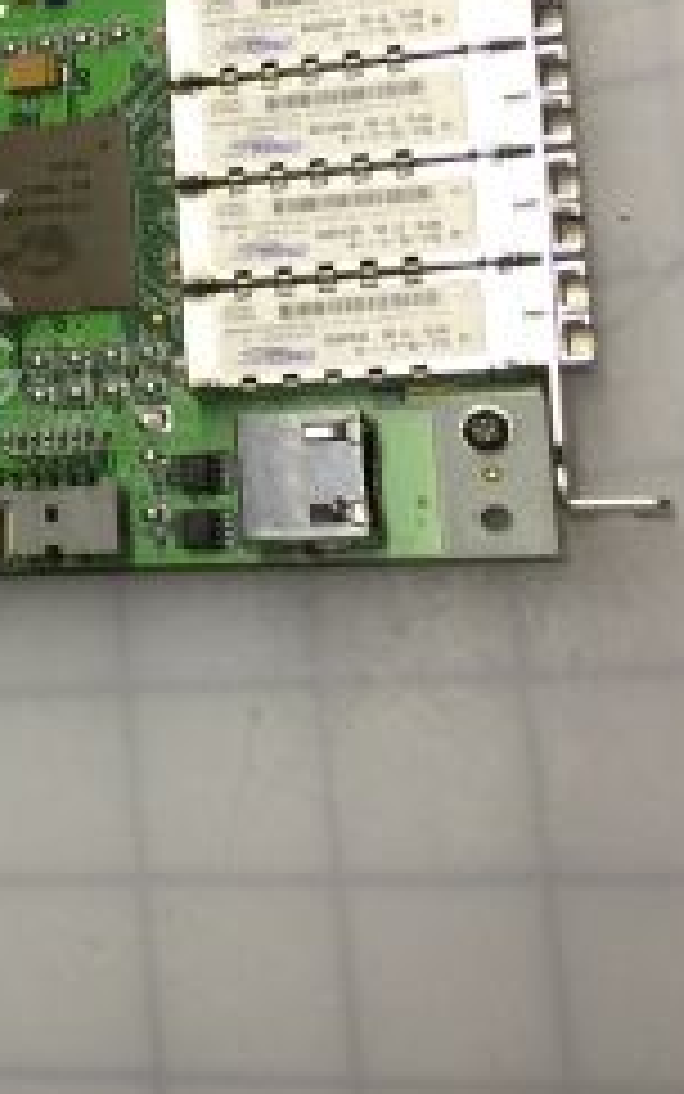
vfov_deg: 26.9
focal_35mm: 76
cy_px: 302
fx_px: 2265
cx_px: -428
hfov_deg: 15.4
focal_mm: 4.15
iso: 32
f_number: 2.2
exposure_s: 1/30
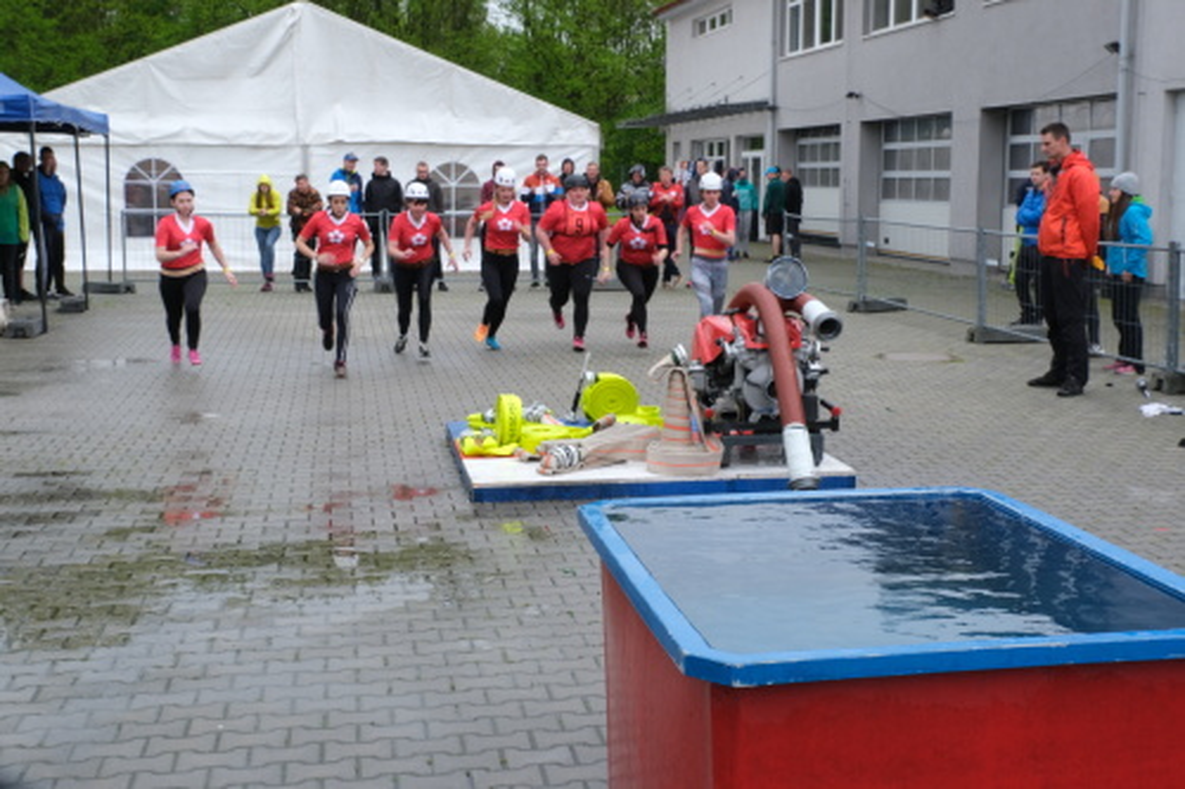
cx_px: 592
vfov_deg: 29.2
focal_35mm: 46
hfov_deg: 42.8
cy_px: 394
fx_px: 1514
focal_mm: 30.9
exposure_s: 1/110
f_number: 16
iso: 800
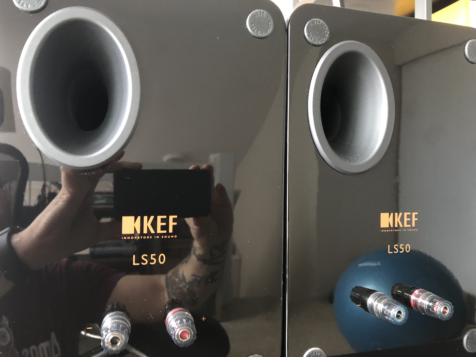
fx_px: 385
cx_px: 238
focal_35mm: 28
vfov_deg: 49.7
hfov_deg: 63.4
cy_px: 178
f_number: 1.8
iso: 100
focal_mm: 4
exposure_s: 1/5
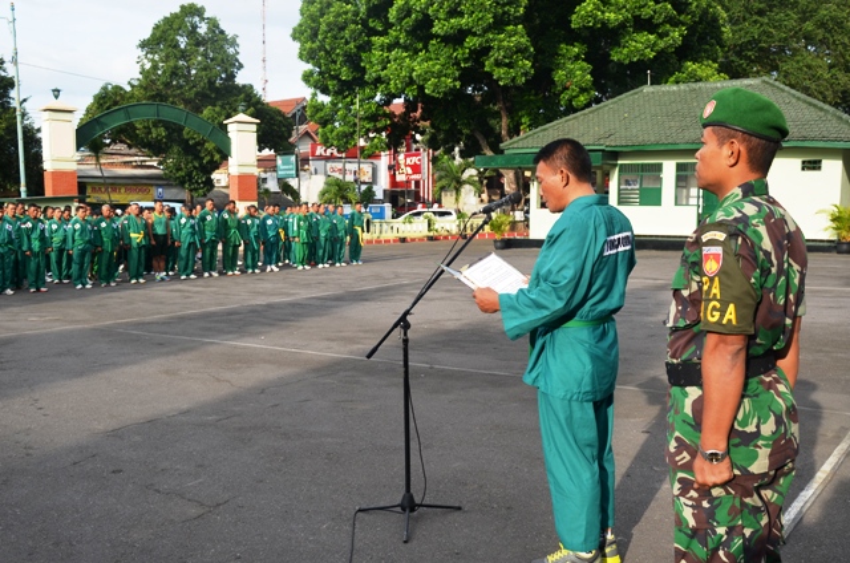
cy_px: 282
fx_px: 848
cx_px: 425
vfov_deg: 36.7
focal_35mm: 36
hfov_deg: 53.2
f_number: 7.1
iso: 200
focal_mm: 24
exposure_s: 1/200
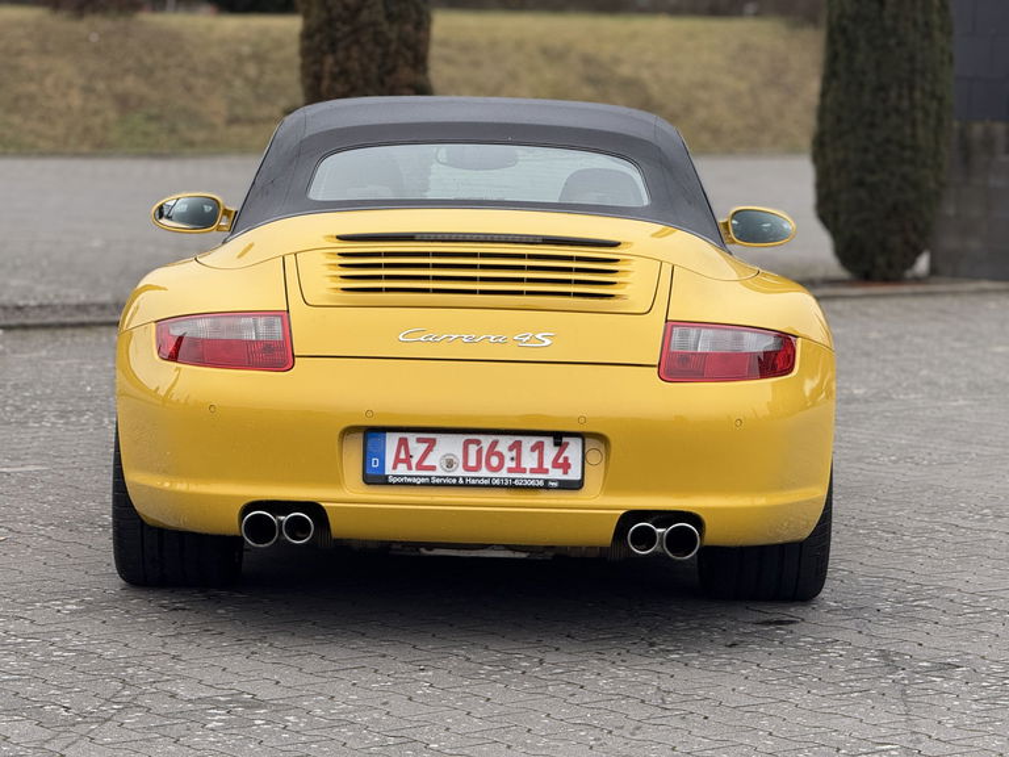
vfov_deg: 12.3
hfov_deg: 16.4
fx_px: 3498
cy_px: 378
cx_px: 504
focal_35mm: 120
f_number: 2.8
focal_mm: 15.66
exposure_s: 1/99
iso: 80
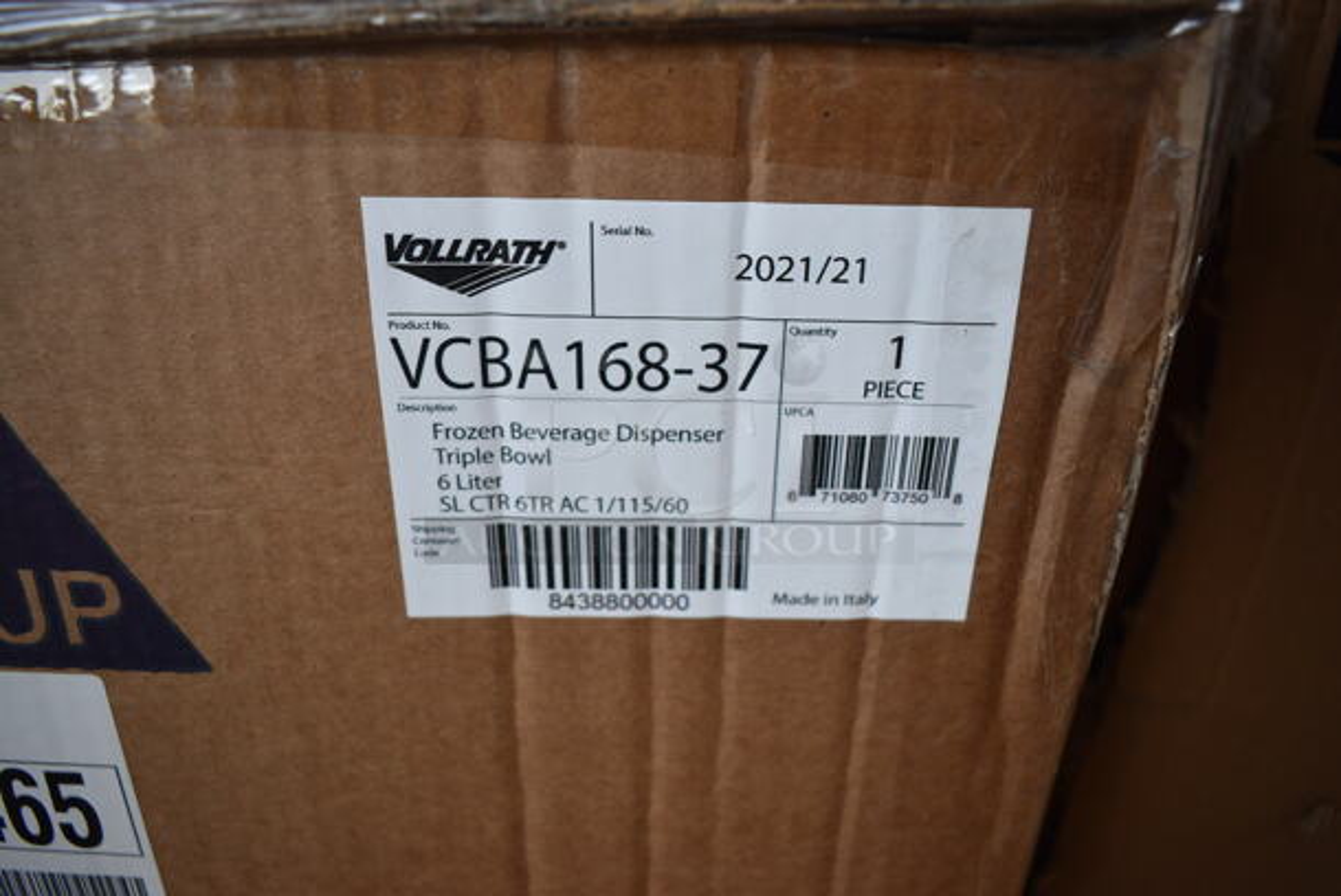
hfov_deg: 61.9
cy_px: 448
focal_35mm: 30
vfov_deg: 43.7
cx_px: 670
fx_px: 1119
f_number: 4.5
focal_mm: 20
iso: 400
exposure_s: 1/250
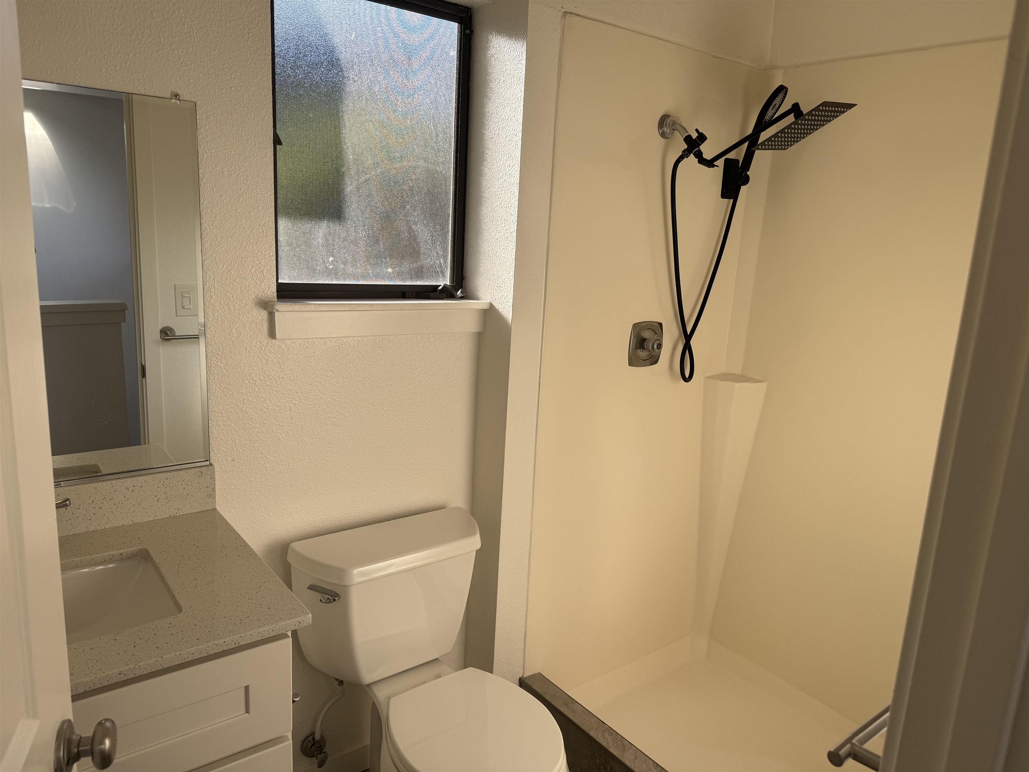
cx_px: 514
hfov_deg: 71.6
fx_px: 713
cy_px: 386
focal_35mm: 24
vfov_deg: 56.8
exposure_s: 1/756
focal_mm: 6.76
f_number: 1.78
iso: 80
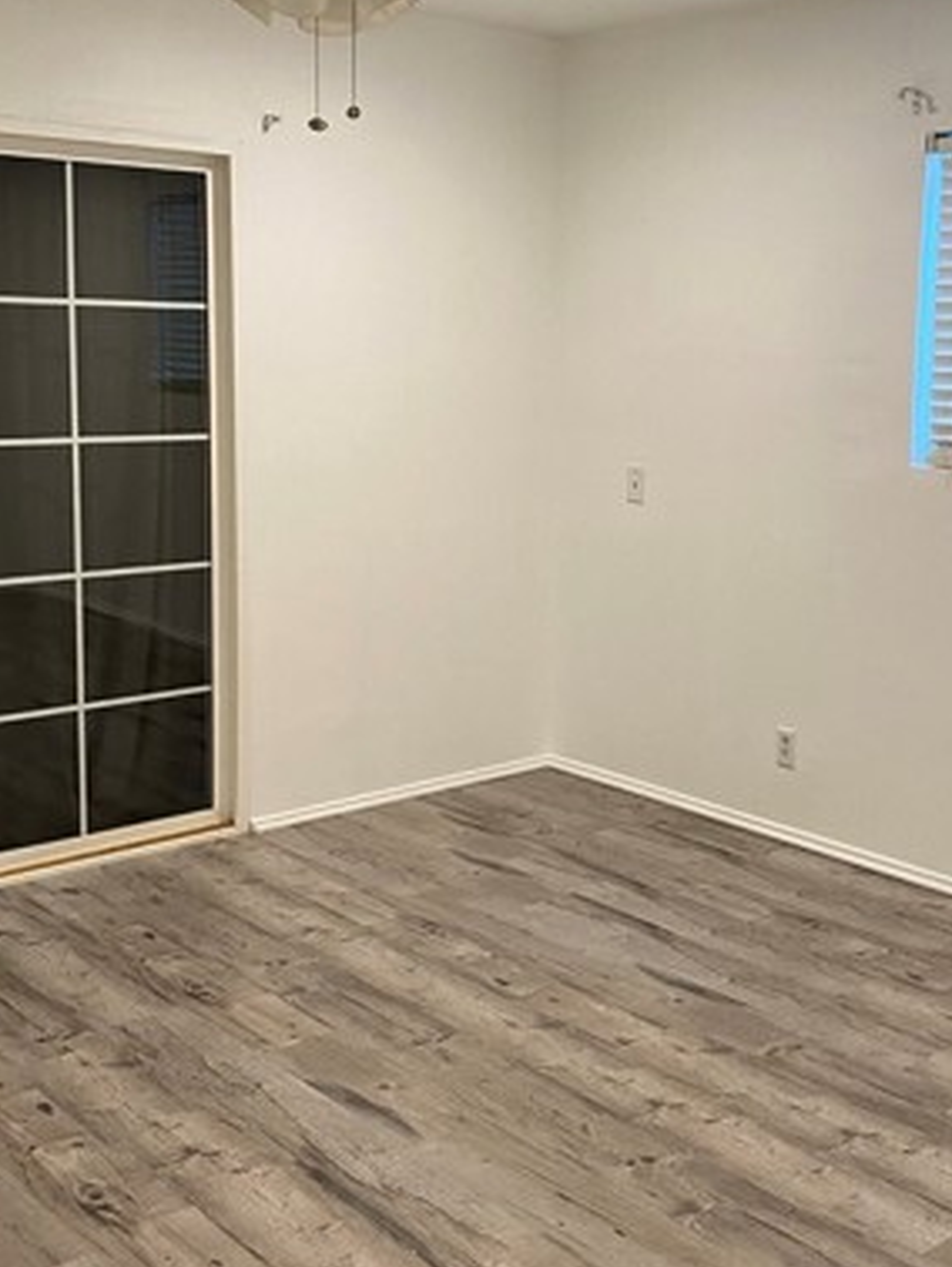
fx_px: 1612
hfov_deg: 32.8
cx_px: 587
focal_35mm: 44
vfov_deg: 42.8
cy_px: 546
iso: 100
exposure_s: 1/60
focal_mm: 4.25
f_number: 1.8
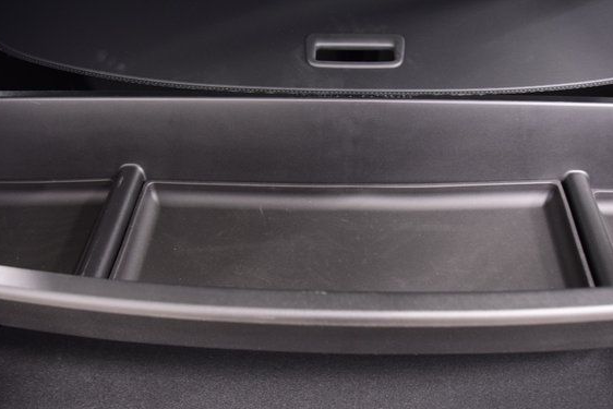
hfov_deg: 47.3
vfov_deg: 32.6
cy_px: 214
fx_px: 698
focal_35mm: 41
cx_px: 337
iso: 1600
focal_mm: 24
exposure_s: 1/15
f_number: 2.8
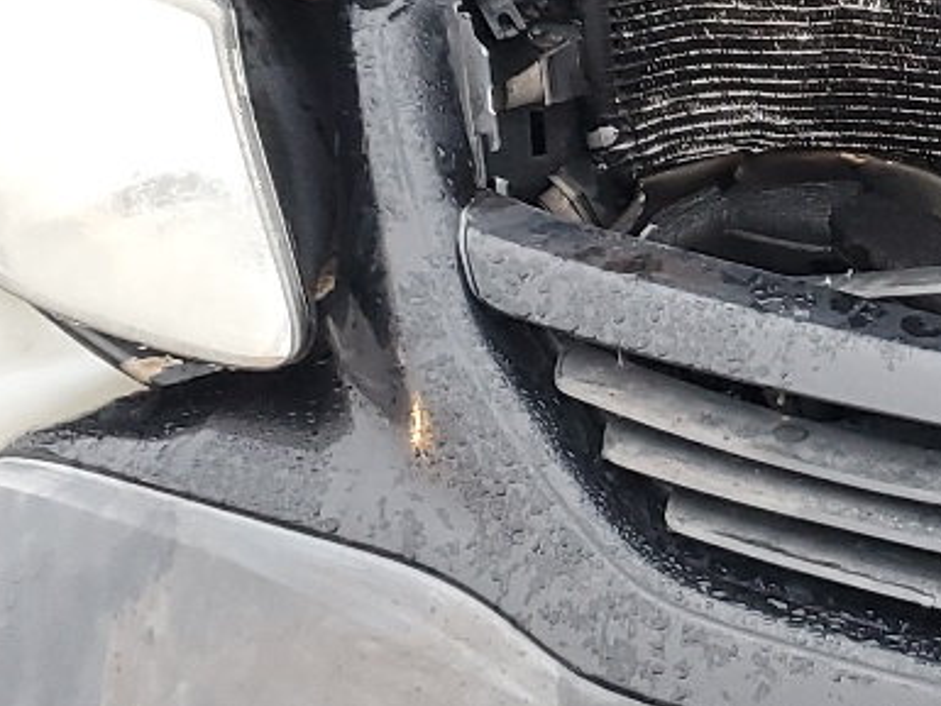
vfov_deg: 13.6
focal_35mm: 108
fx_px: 2937
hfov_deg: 17.2
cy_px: 98
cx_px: 1193
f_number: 1.5
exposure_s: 1/60.2
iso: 87
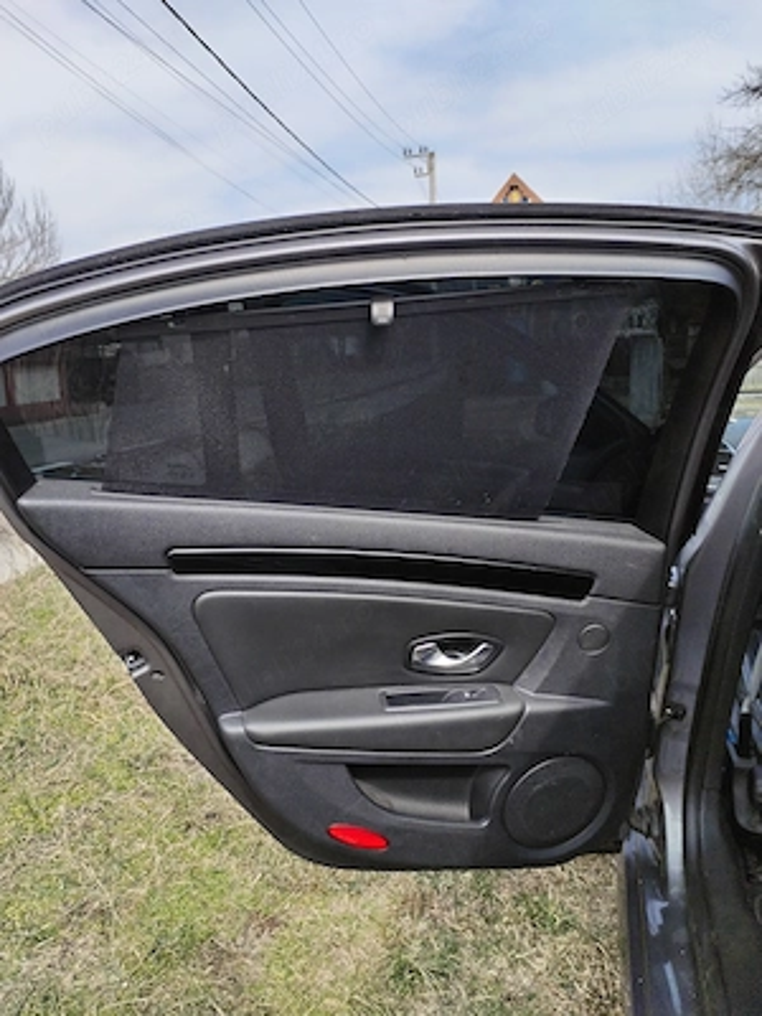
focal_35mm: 29
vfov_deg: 61.7
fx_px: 851
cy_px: 508
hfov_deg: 48.2
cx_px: 381
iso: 100
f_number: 1.8
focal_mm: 4.75
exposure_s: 1/775
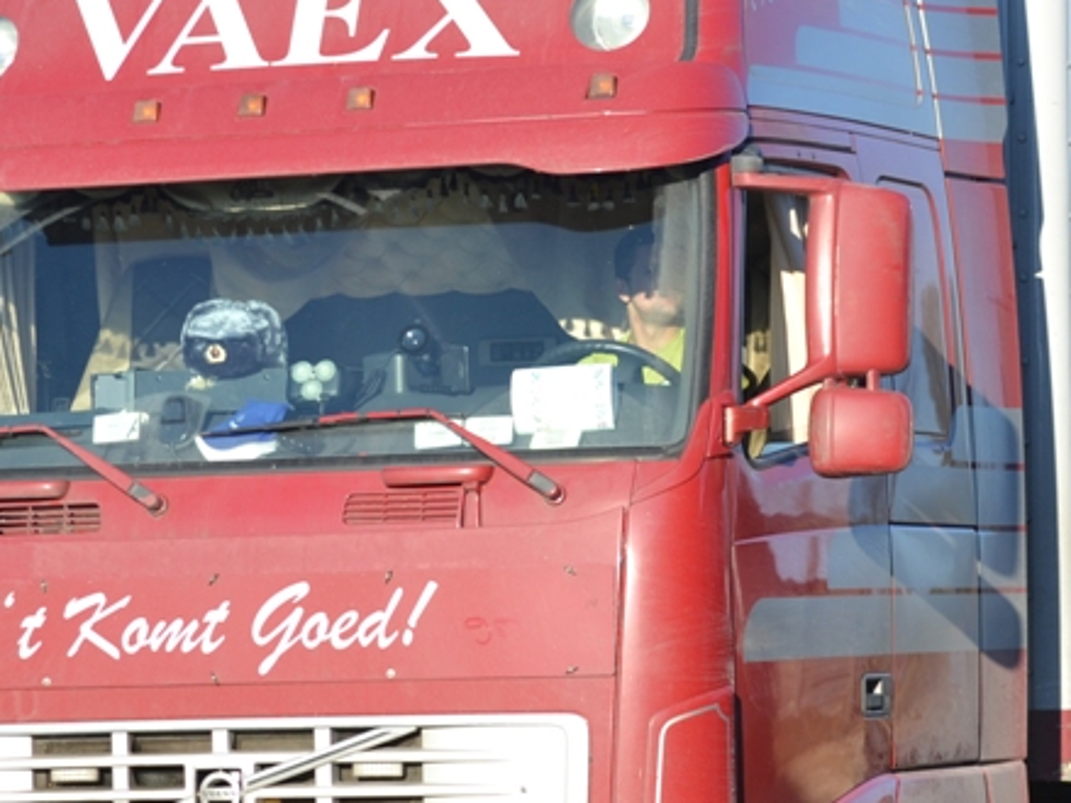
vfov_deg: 8.0
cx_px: 612
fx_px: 5726
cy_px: 519
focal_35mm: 185
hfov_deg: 10.7
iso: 100
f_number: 7.1
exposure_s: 1/200
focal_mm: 55
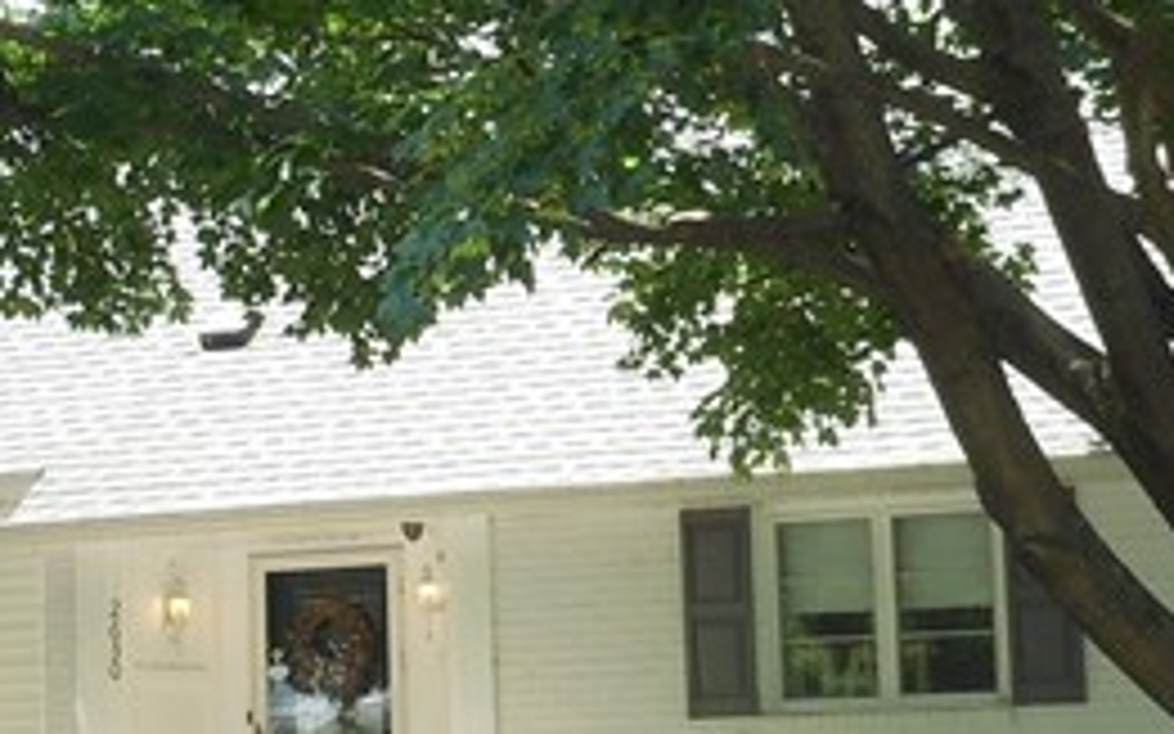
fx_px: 4382
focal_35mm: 137
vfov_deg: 9.5
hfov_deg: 15.2
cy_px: 135
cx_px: 283
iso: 80
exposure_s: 1/100
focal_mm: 5.9
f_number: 4
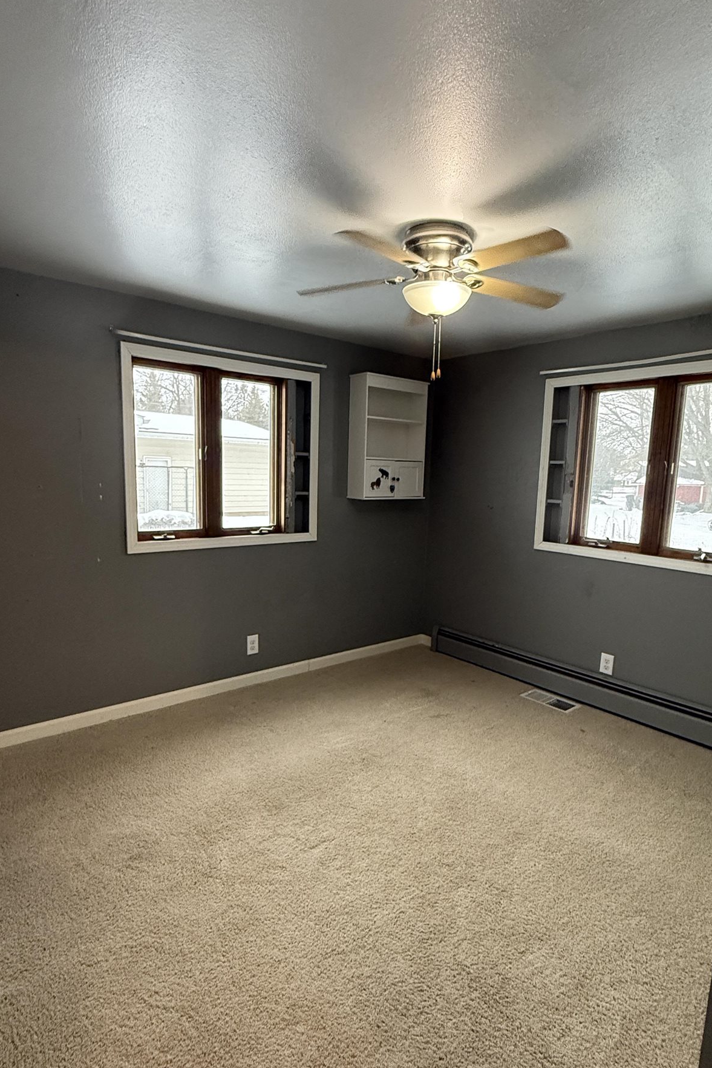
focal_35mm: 19
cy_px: 555
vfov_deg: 86.9
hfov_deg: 64.5
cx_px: 365
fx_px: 564
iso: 500
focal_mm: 2.22
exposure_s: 1/120
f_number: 2.2
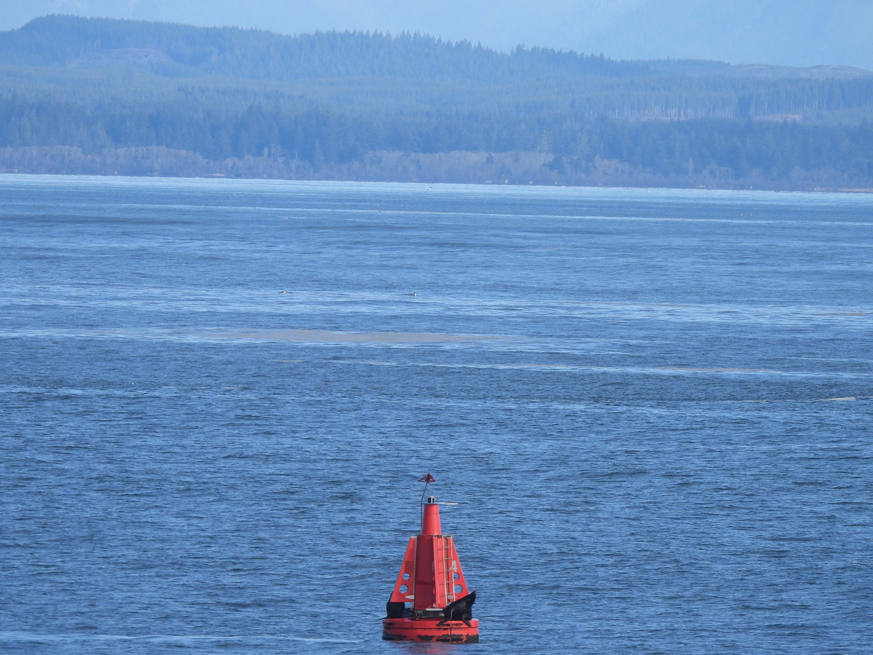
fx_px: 20176
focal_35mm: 800
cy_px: 328
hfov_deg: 2.5
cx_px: 436
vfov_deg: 1.9
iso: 125
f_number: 5.6
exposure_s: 1/500
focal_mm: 143
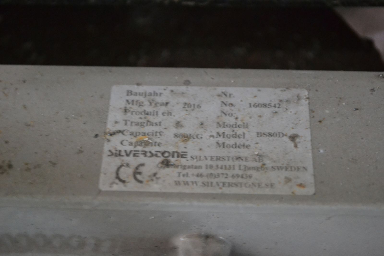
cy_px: 128
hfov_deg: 24.6
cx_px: 192
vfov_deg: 16.6
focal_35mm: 82
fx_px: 880
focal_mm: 55
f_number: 5.6
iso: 3200
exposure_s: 1/13
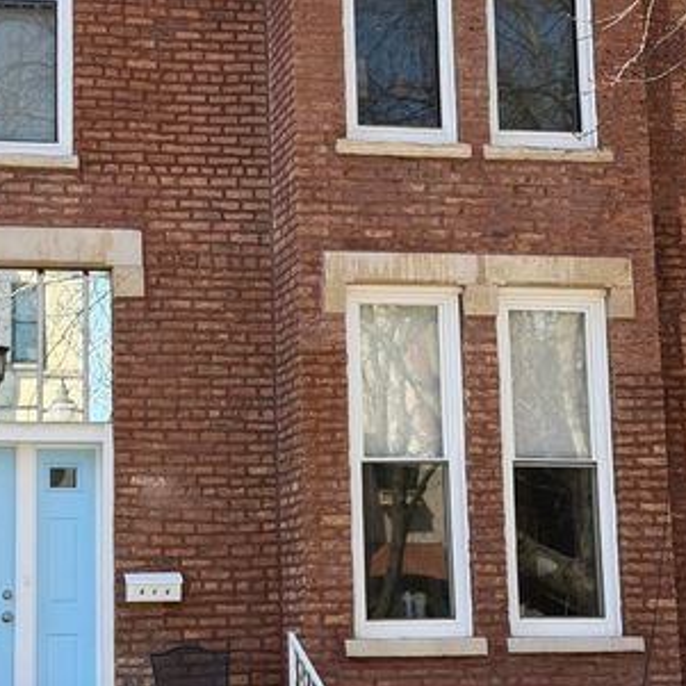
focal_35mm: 94
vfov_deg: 18.4
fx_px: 2108
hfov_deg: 18.5
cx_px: 246
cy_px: 245
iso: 100
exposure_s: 1/1330
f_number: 1.78
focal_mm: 6.76
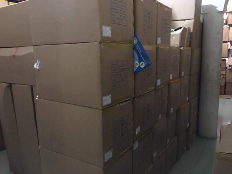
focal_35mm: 29
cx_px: 116
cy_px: 87
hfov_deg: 61.7
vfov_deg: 48.2
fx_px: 194
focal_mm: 4.15
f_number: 2.2
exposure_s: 1/4
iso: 125
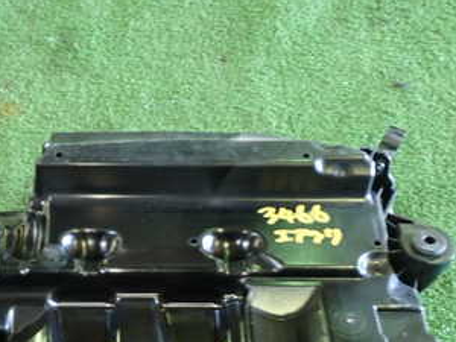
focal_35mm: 60
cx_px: 111
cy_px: 336
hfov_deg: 31.6
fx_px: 790
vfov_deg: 23.5
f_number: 2.3
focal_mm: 5.4
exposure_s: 1/30
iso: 800
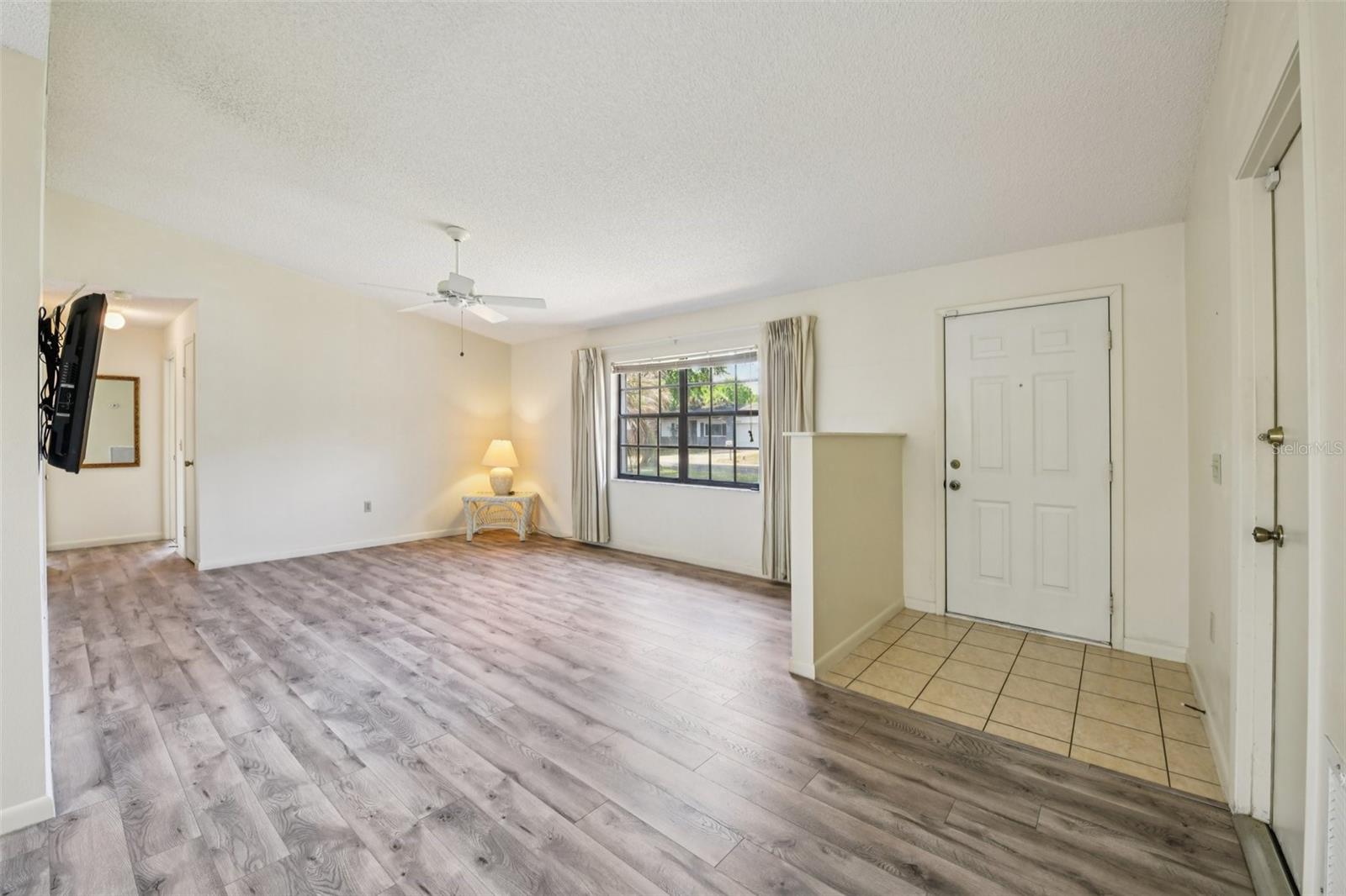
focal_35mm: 14
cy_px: 448
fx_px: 523
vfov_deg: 81.2
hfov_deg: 104.3
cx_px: 673
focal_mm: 14
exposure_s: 1/8
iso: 400
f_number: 8
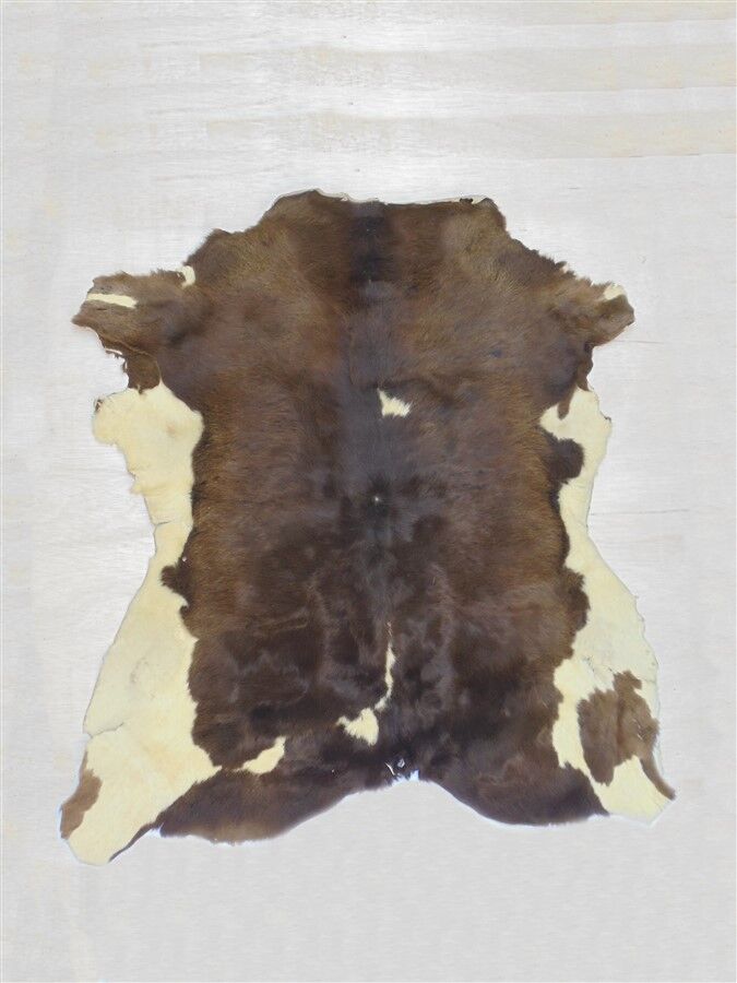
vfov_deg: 49.0
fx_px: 1079
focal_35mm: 38
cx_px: 368
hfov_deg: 37.7
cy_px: 492
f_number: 4.2
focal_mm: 6.9
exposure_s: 1/30
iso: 160
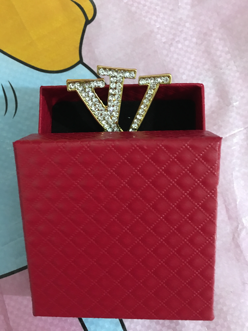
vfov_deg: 61.7
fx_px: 277
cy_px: 166
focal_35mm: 29
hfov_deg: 48.2
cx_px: 124
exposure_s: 1/4
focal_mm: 4.15
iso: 100
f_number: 2.2
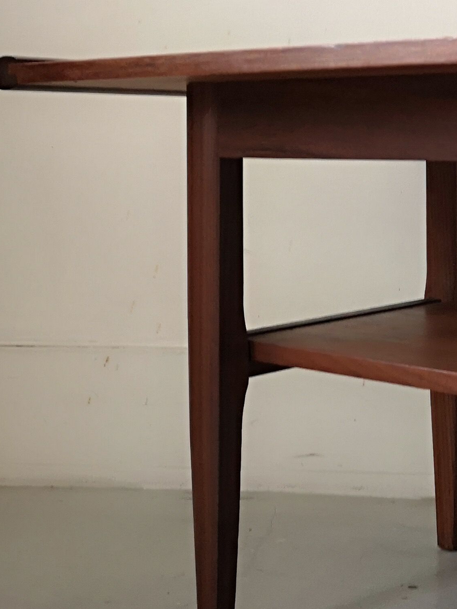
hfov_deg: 20.1
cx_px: 456
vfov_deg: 27.1
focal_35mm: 71
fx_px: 1250
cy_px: 174
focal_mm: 3.95
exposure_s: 1/25
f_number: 1.8
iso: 320
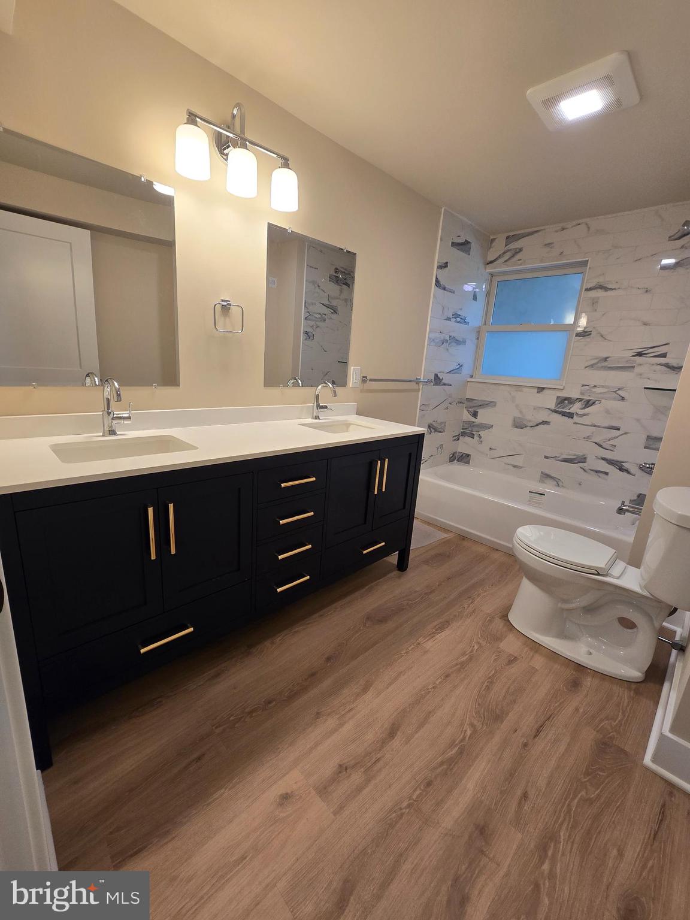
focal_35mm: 13
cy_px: 460
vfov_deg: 106.2
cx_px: 345
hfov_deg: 89.9
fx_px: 346
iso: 80
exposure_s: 1/60
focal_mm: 2.2
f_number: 2.2
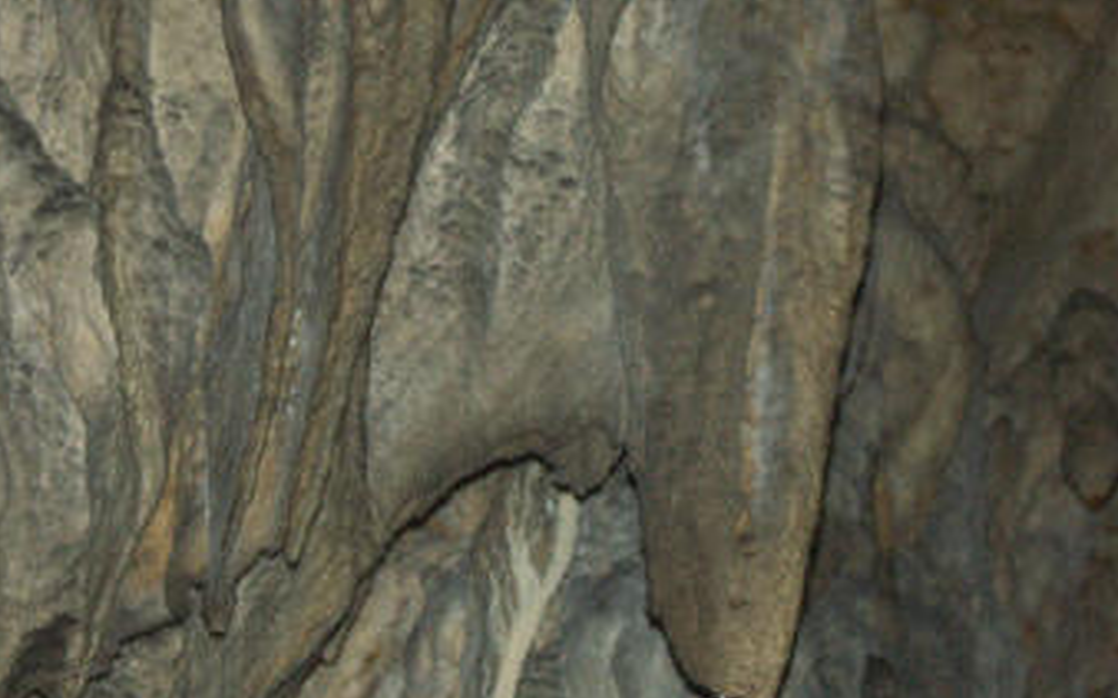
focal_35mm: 184
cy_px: 155
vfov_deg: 7.1
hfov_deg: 11.4
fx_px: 5604
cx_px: 389
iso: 200
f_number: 3.5
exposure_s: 1/100
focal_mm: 27.15
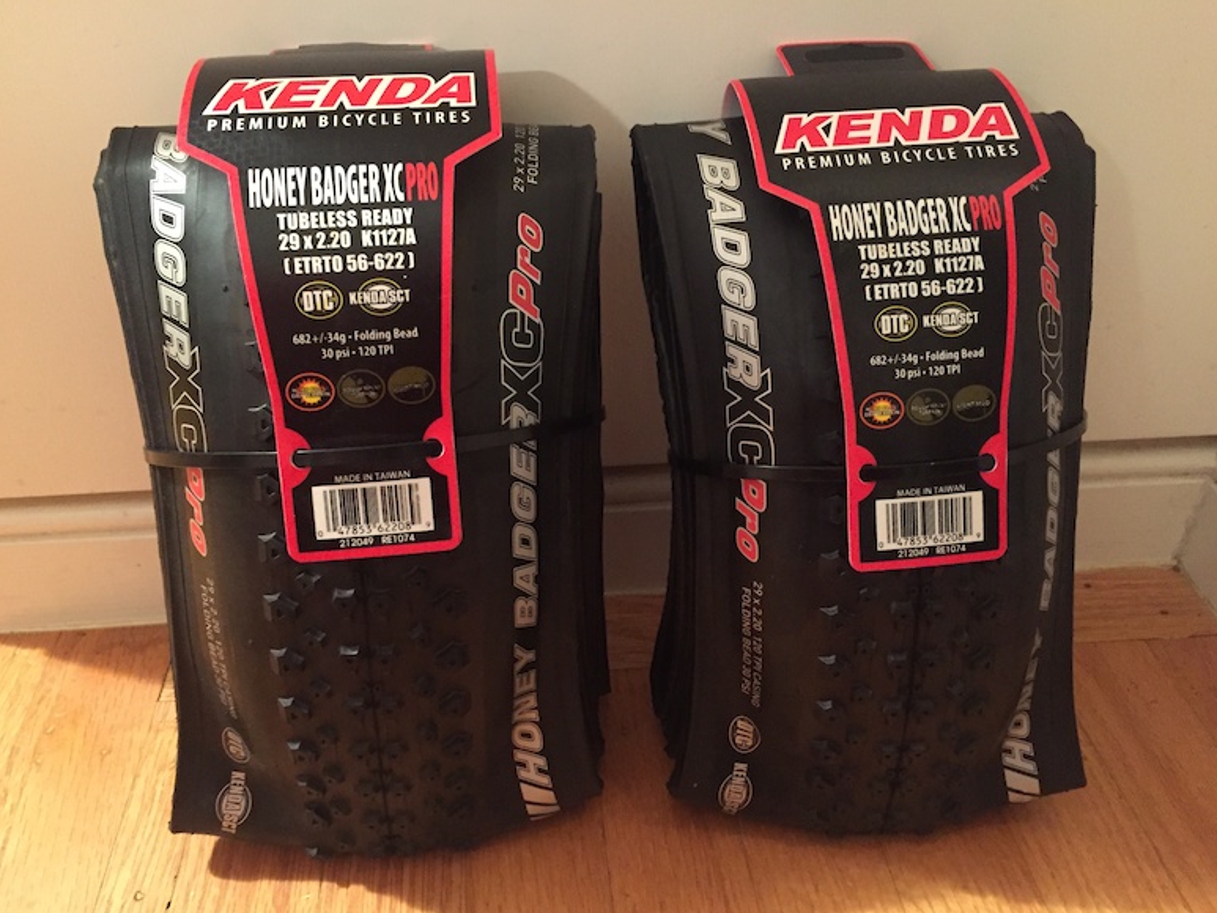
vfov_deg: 46.8
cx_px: 608
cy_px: 444
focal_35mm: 30
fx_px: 1055
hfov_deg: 60.0
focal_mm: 4.15
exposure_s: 1/15
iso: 400
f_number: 2.2
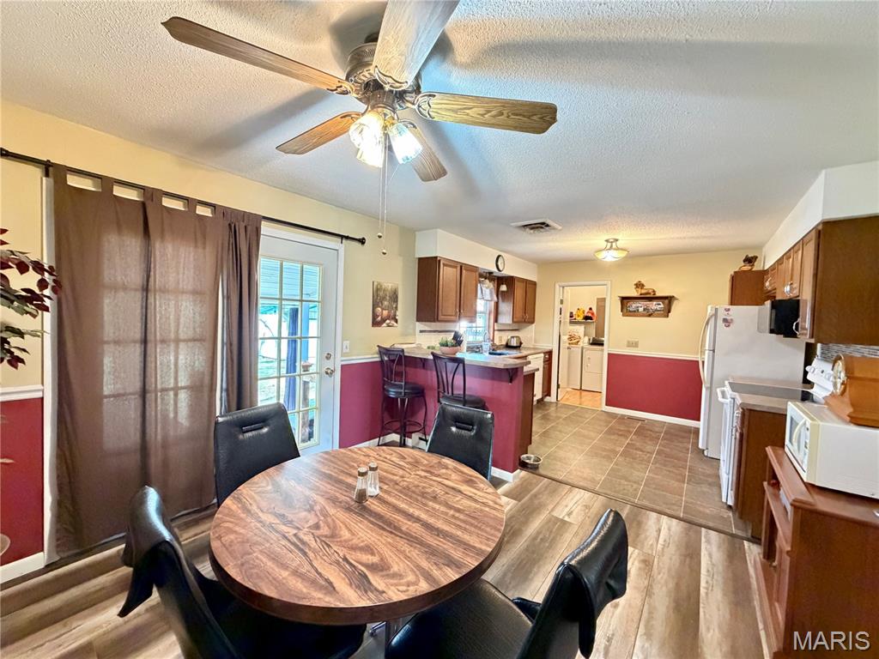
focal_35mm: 14
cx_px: 440
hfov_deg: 102.1
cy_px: 330
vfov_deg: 85.7
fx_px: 356
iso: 1000
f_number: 2.2
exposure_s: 1/40
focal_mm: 2.22
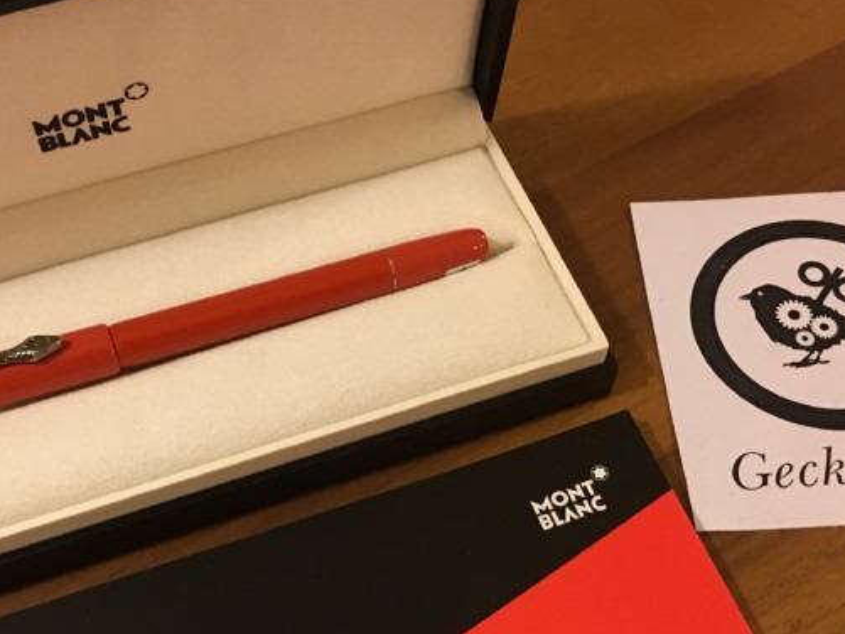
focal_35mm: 48
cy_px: 486
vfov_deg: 29.7
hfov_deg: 39.5
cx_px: 347
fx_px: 1172
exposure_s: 1/10
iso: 80
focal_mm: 4.15
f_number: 2.2
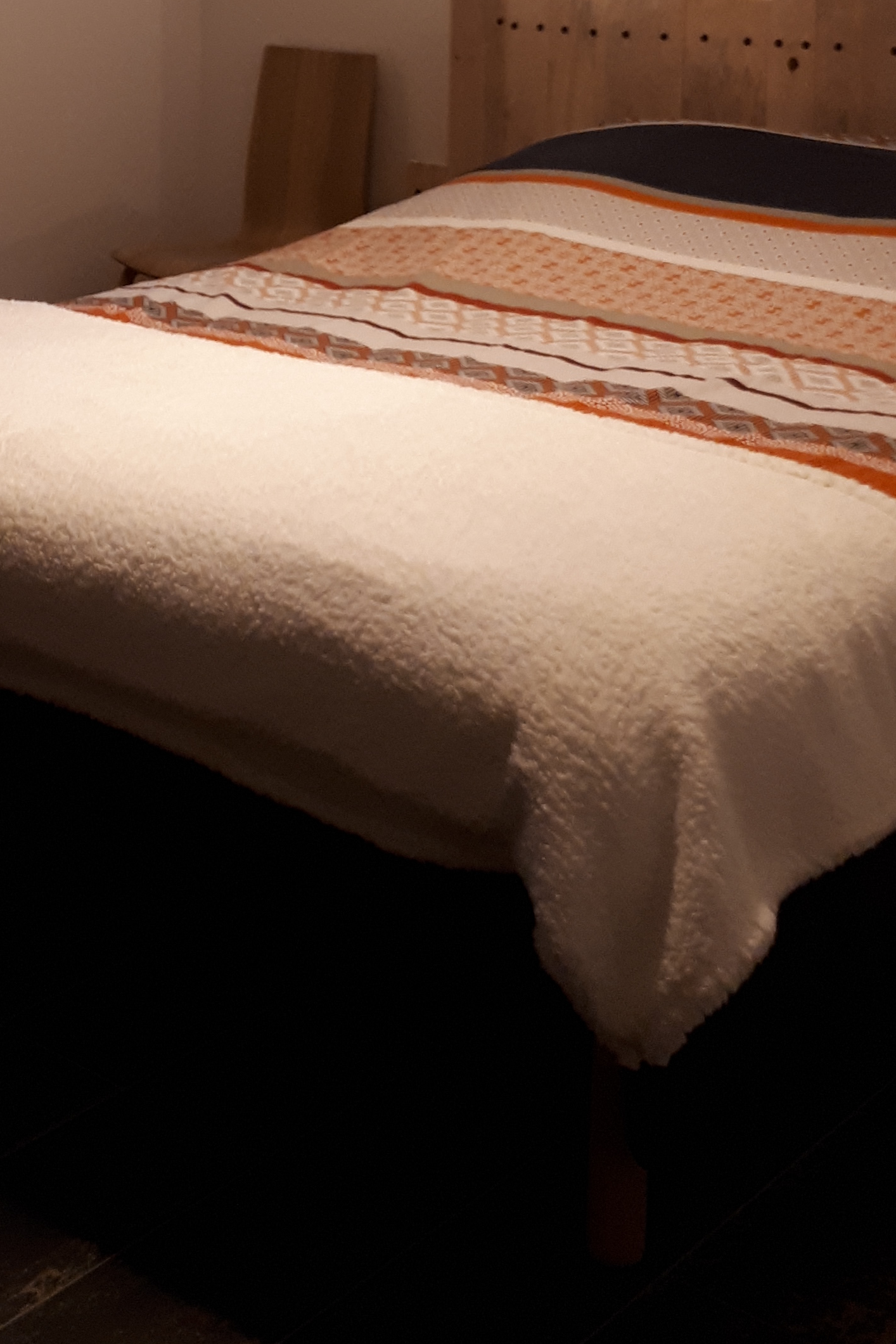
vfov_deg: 31.0
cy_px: 79
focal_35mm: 61
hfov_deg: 21.9
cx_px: 146
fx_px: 2277
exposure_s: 1/20
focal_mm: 3.6
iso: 160
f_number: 1.9
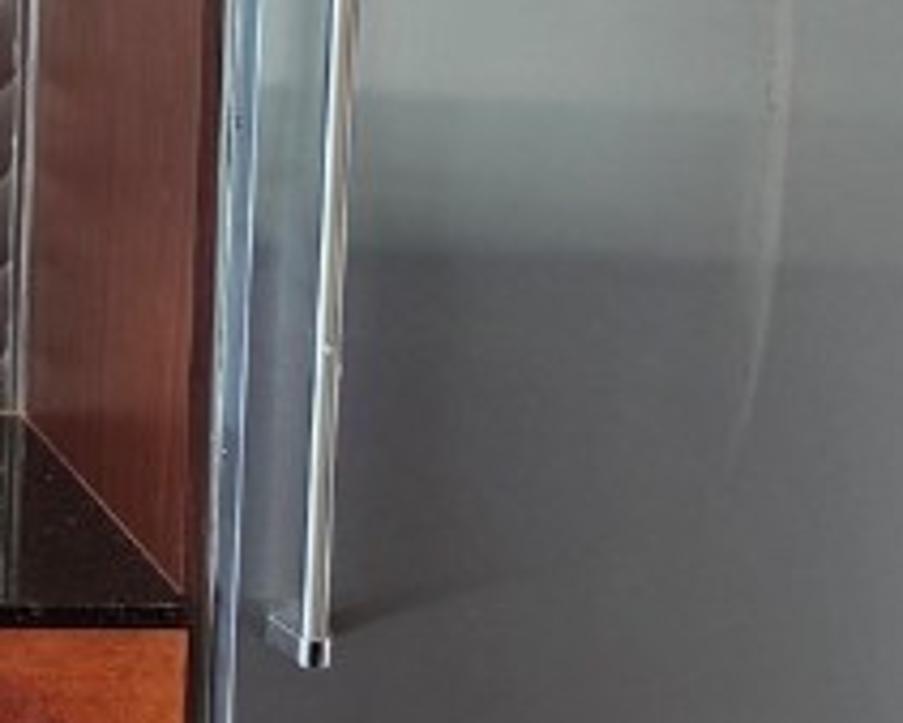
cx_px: -646
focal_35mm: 109
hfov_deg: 15.5
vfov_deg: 13.9
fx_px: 2914
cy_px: -13
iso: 125
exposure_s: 1/120
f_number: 1.7
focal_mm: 6.3
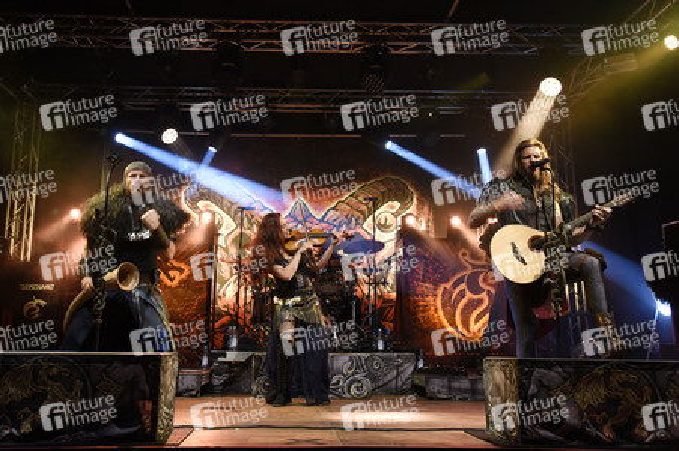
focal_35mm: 34
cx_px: 340
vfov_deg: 38.8
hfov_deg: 55.8
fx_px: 641
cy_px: 226
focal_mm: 34
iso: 1250
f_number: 5.6
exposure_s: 1/60
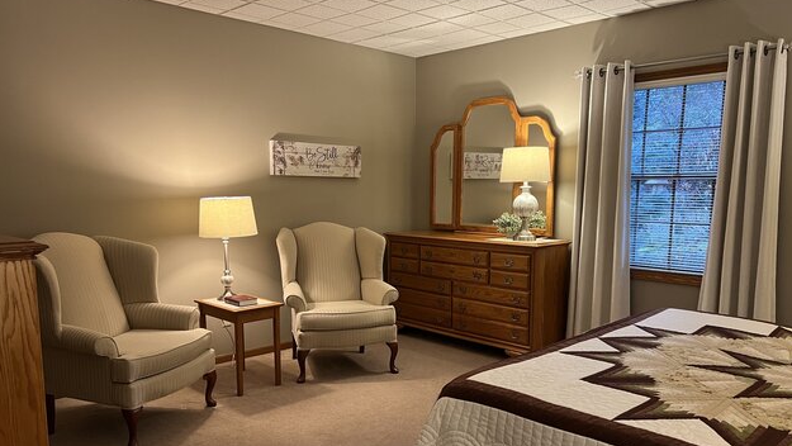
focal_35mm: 29
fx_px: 609
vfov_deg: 40.0
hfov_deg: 66.0
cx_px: 402
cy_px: 267
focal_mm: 5.7
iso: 320
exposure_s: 1/60
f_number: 1.5
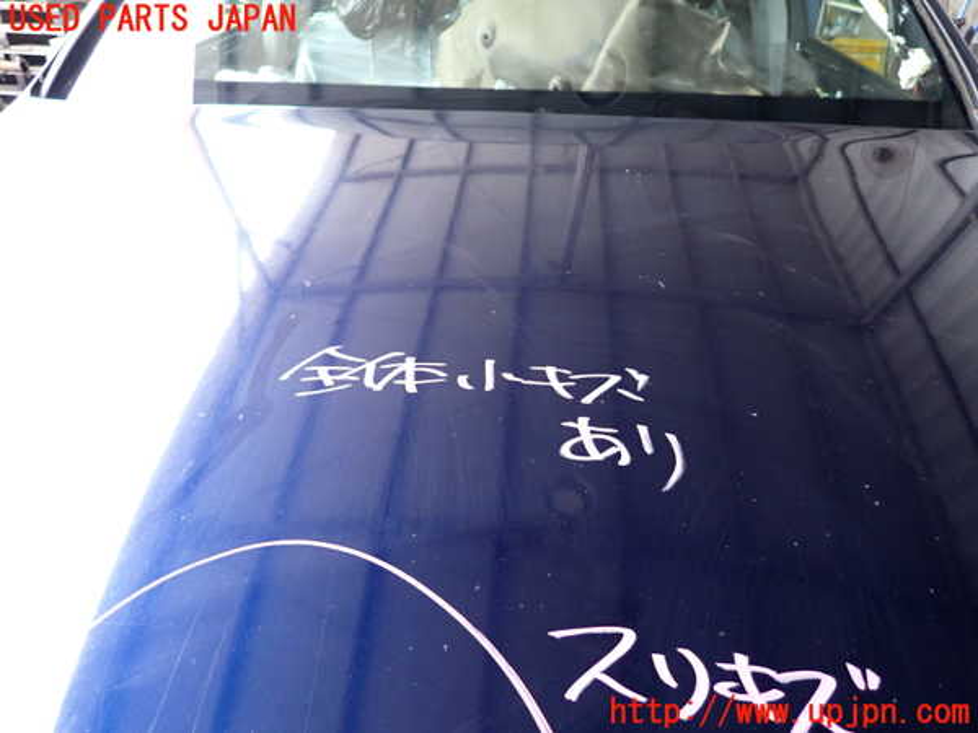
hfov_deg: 69.4
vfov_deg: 54.9
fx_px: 706
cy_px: 366
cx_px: 489
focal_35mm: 25
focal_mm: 4.5
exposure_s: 1/30
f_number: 2
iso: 250
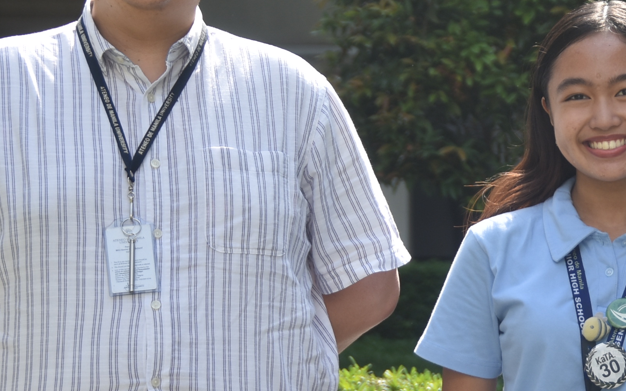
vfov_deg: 5.5
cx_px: 668
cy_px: 203
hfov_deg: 8.8
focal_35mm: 238
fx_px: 4060
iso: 100
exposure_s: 1/200
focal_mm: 56
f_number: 4.8
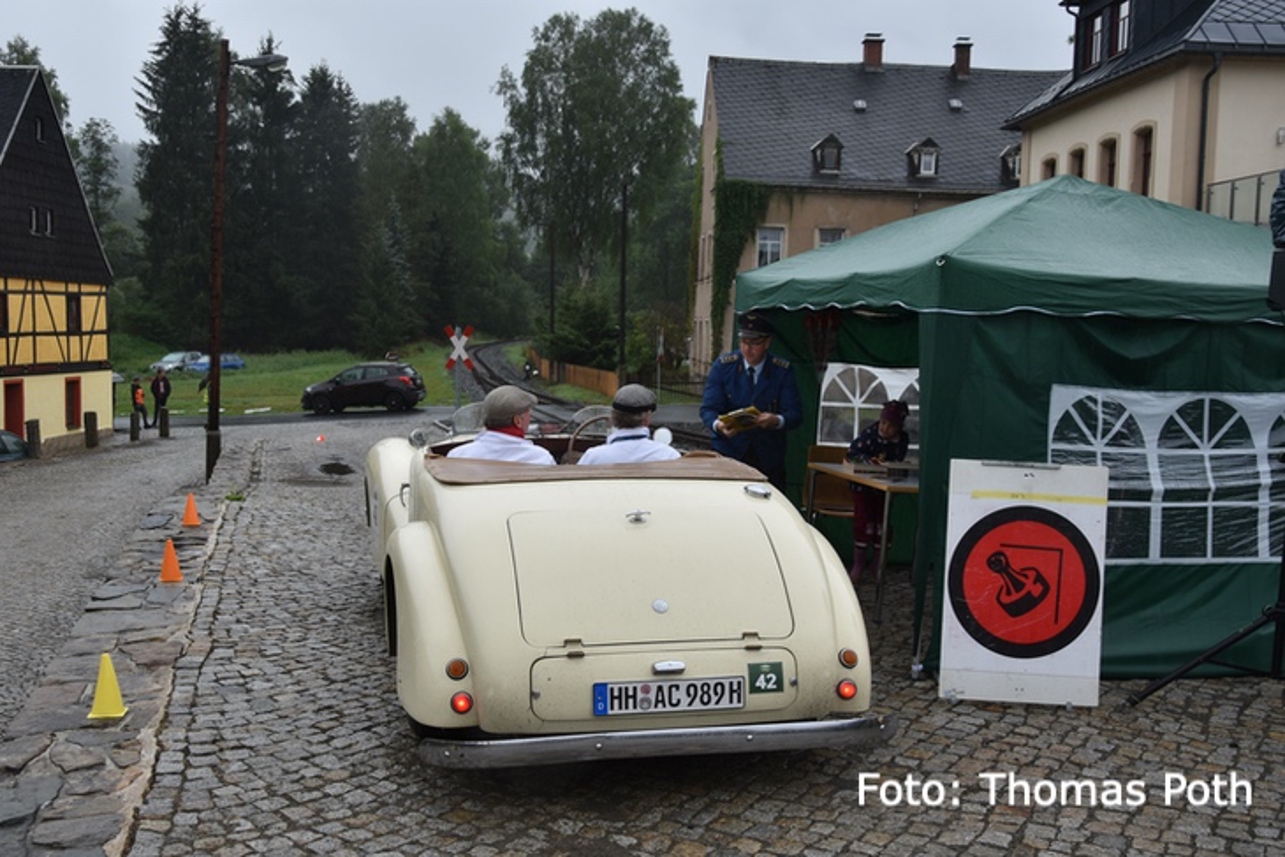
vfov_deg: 35.5
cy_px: 428
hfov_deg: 51.3
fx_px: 1339
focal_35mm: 38
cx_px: 642
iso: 100
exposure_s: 1/160
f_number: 7.1
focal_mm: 25
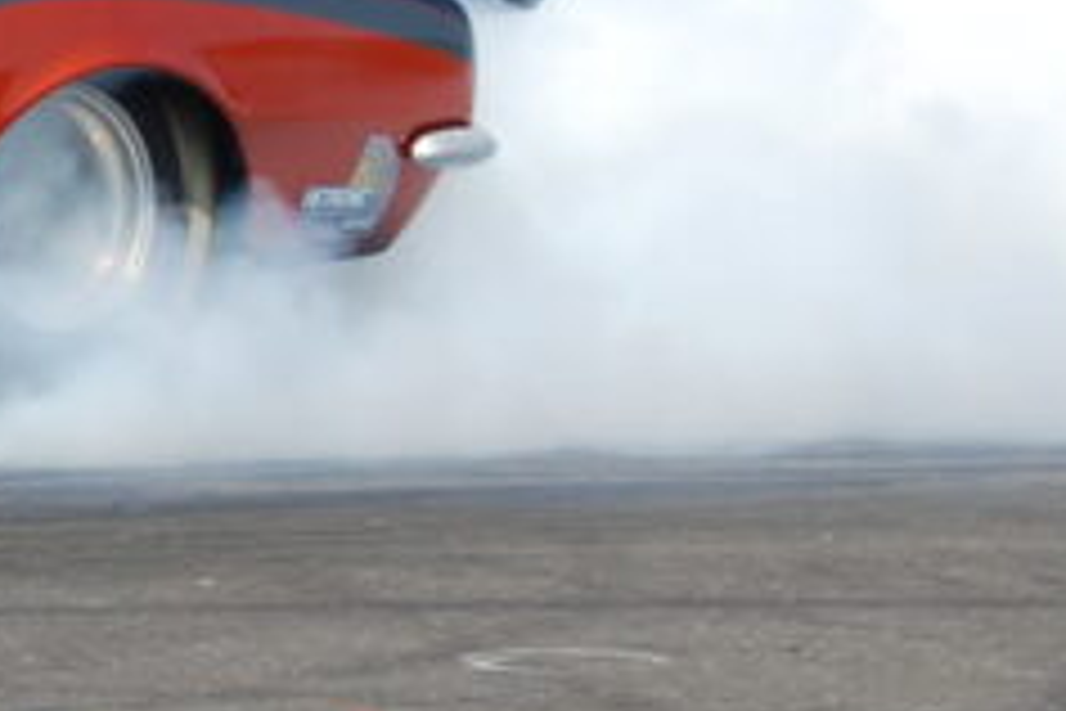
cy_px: 70
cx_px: -607
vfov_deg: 3.9
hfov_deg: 5.7
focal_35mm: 356
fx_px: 10545
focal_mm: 55
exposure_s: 1/320
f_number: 10
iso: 200
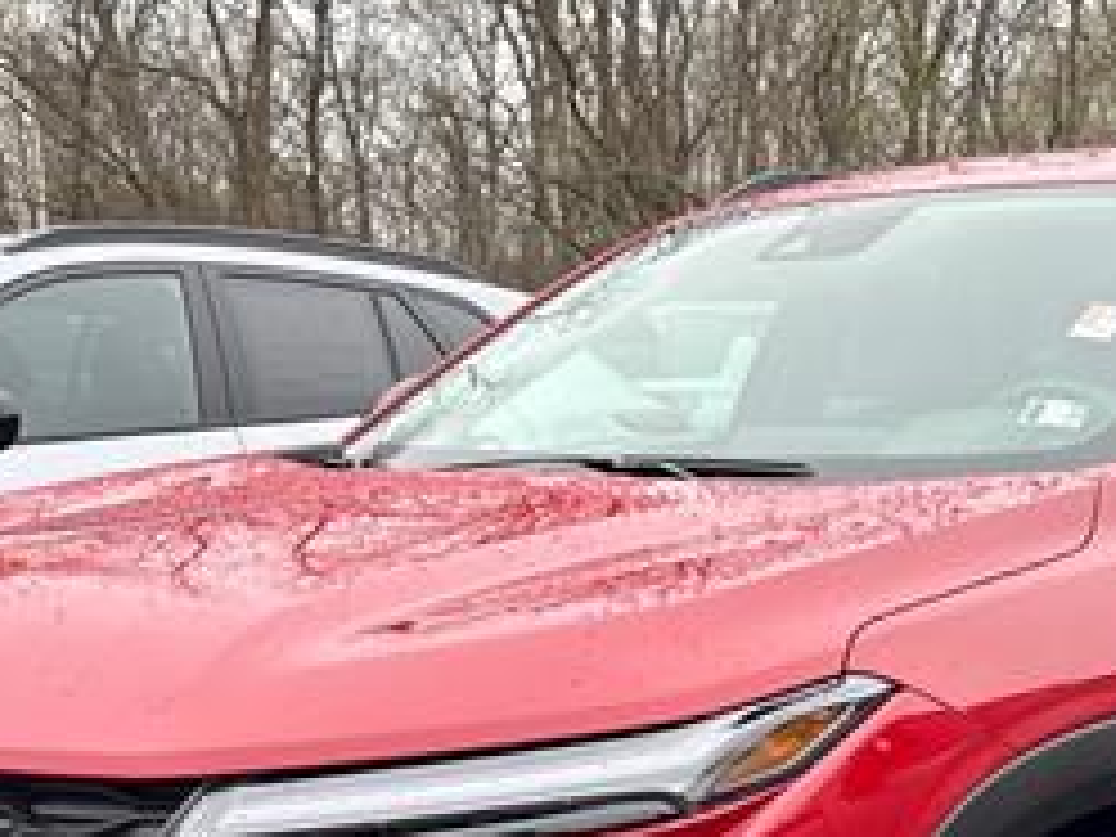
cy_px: 878
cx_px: 752
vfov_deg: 22.5
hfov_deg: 30.9
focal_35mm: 62
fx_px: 1999
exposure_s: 1/788
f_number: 1.78
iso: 80
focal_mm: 6.76
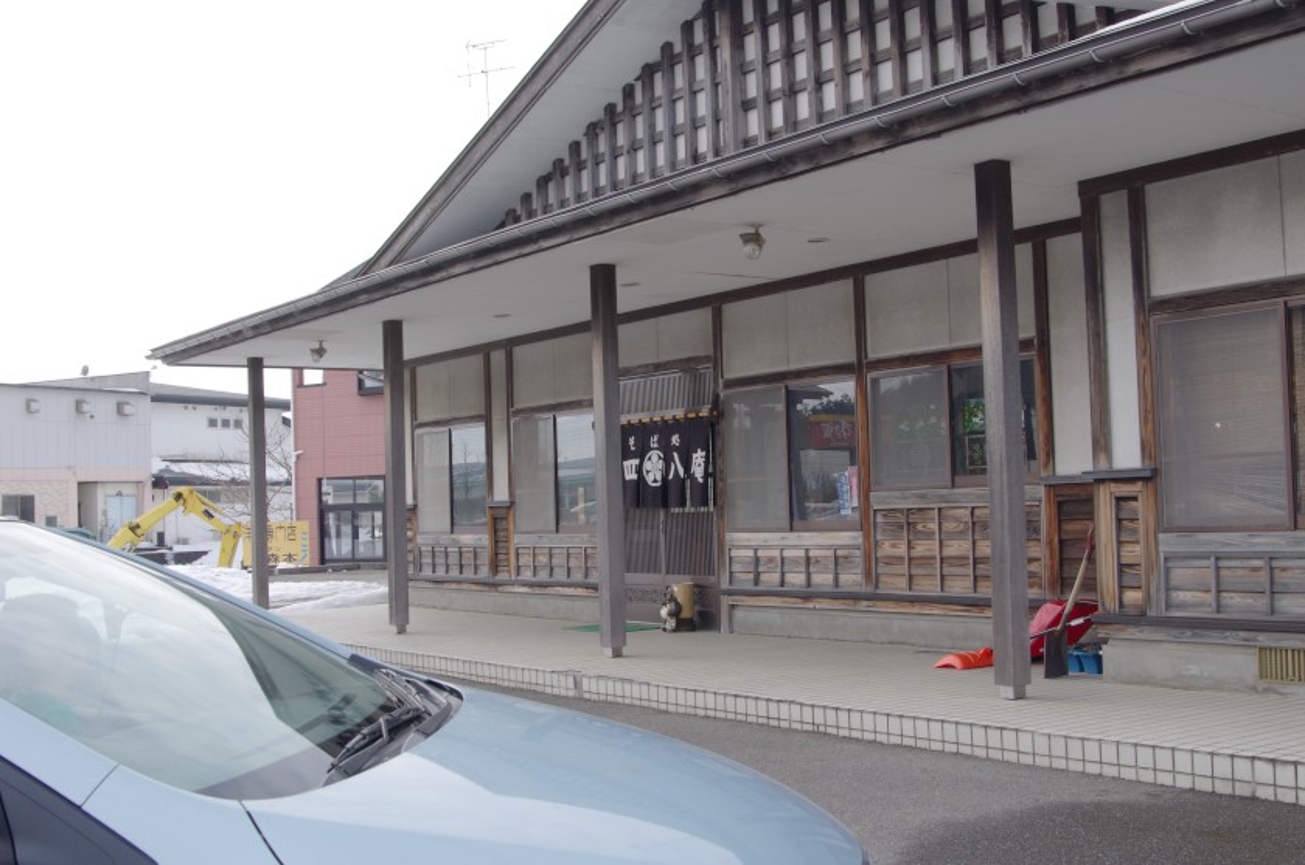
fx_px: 1520
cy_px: 432
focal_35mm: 42
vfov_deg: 31.8
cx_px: 652
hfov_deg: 46.5
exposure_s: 1/100
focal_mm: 28
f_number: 9
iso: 200
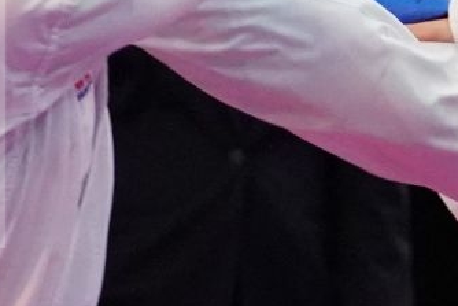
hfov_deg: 2.7
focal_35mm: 775
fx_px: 9863
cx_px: 343
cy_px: 123
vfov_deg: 1.8
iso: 6400
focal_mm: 96
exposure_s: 1/1000
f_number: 2.8
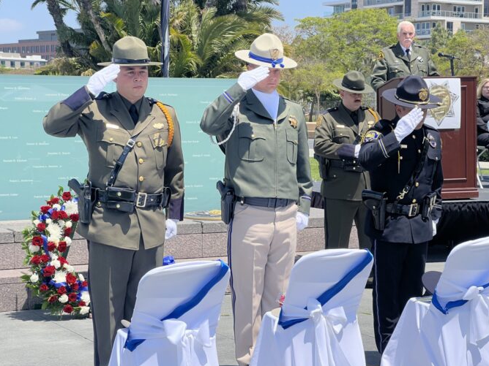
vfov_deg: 17.8
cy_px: 186
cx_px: 250
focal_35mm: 83
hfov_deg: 23.6
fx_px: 1172
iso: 32
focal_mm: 9
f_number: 2.8
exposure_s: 1/368
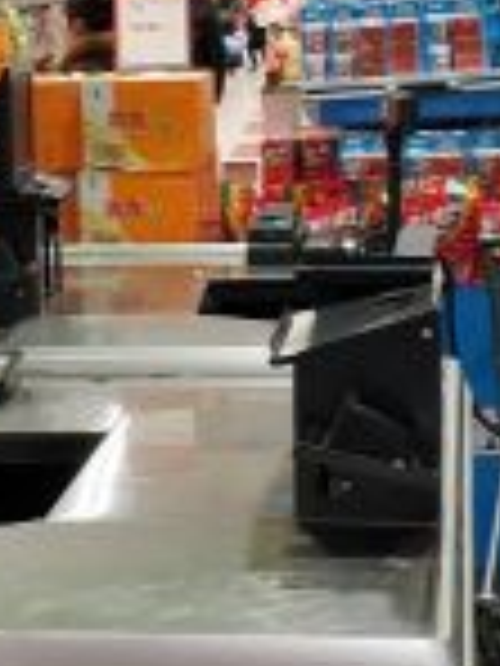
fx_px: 2465
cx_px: 176
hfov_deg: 11.6
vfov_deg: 15.4
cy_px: 216
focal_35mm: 128
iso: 200
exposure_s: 1/50
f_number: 1.8
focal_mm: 3.82
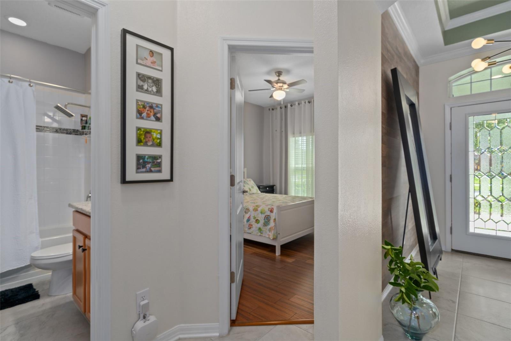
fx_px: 241
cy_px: 170
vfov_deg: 70.4
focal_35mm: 17
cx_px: 256
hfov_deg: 93.3
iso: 320
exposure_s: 1/6
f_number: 8
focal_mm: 17
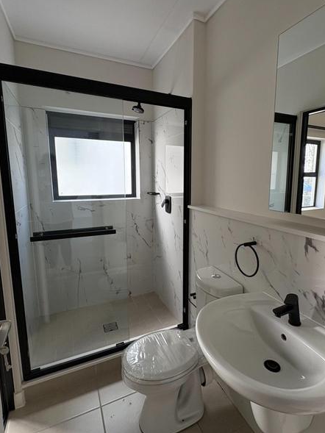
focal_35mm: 19
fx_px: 238
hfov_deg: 68.3
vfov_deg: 84.6
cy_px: 214
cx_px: 186
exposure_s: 1/99
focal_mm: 2.22
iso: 80
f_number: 2.2
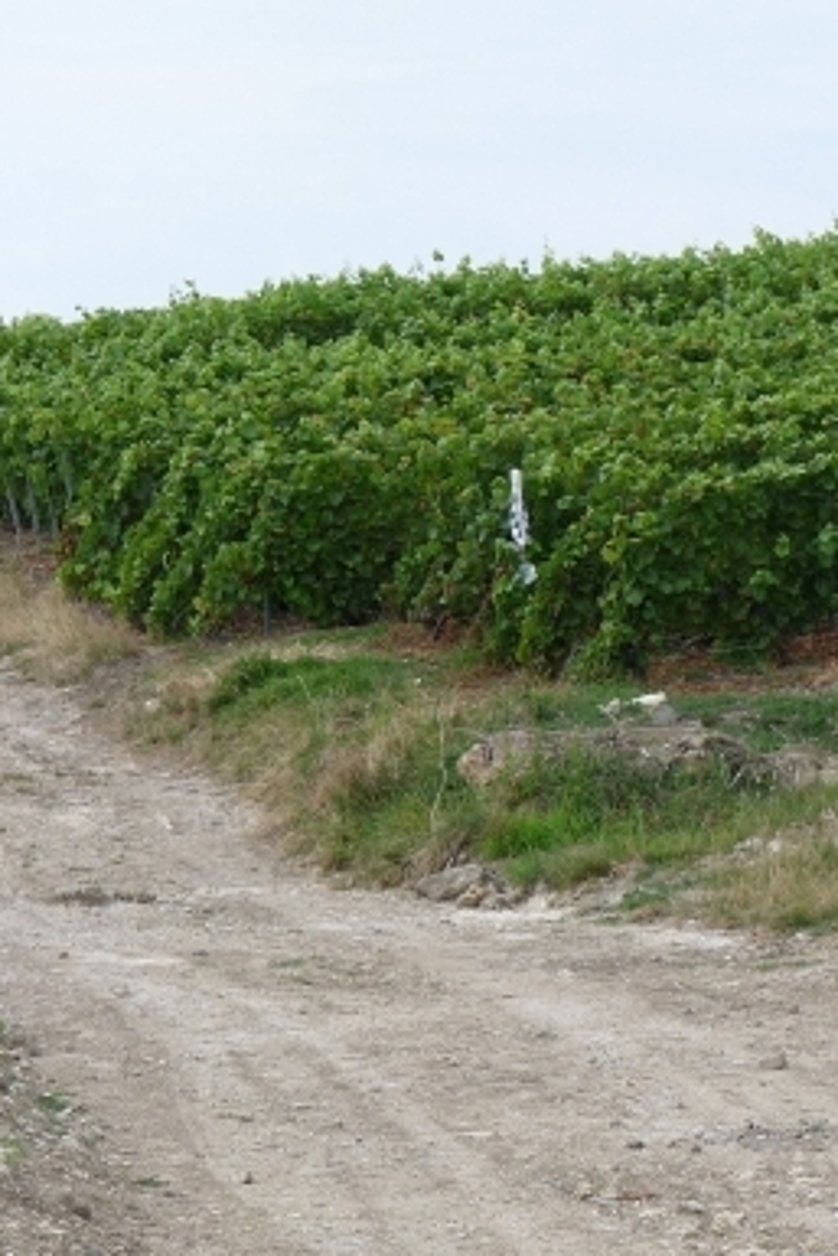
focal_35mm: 209
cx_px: 923
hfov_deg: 6.5
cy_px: 724
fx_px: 7290
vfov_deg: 9.8
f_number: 5.6
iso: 100
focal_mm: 23
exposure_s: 1/320
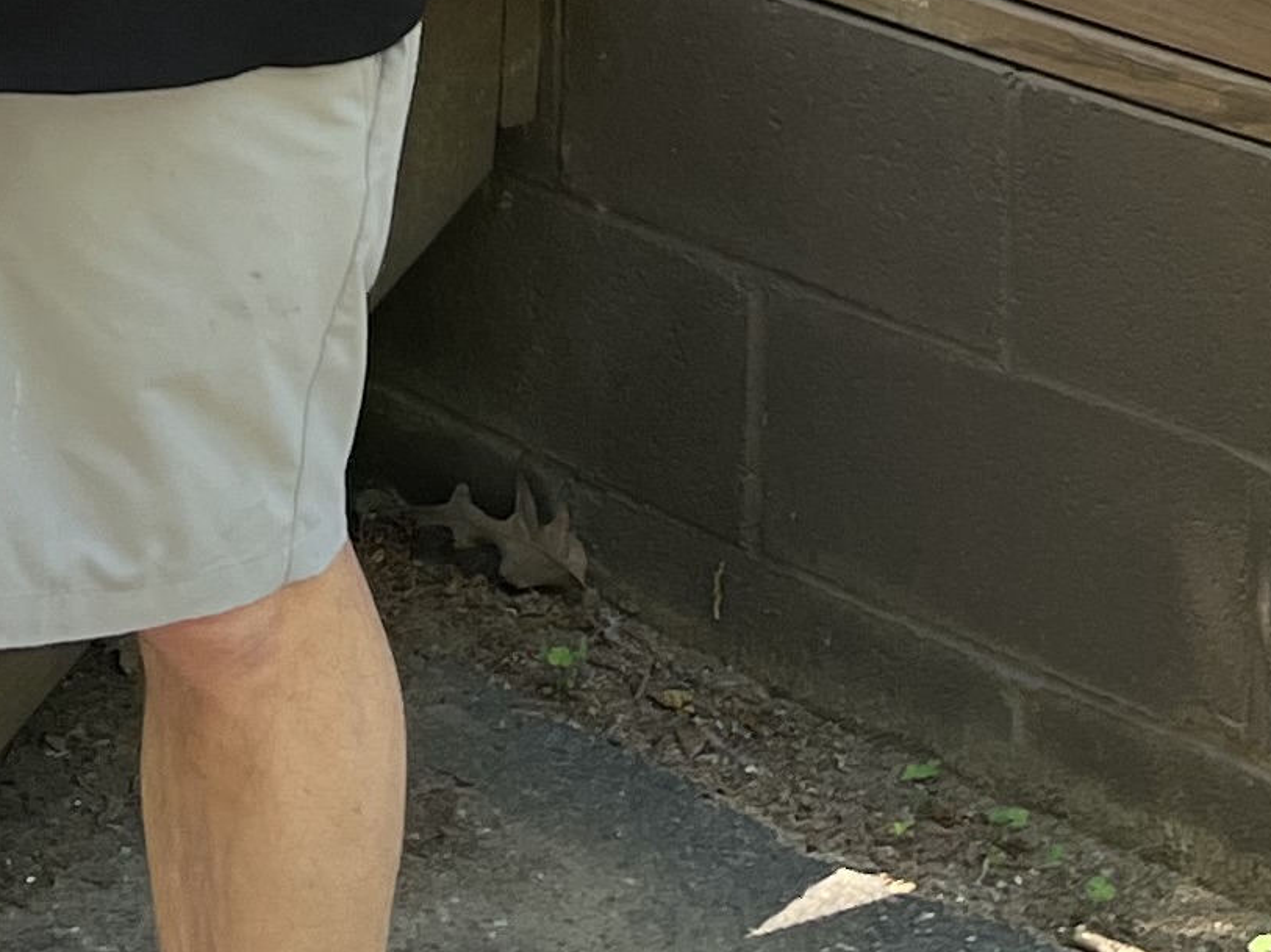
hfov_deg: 15.2
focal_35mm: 129
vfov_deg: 10.1
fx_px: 4734
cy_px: -1299
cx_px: 269
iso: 40
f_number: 1.6
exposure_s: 1/143
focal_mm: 5.1
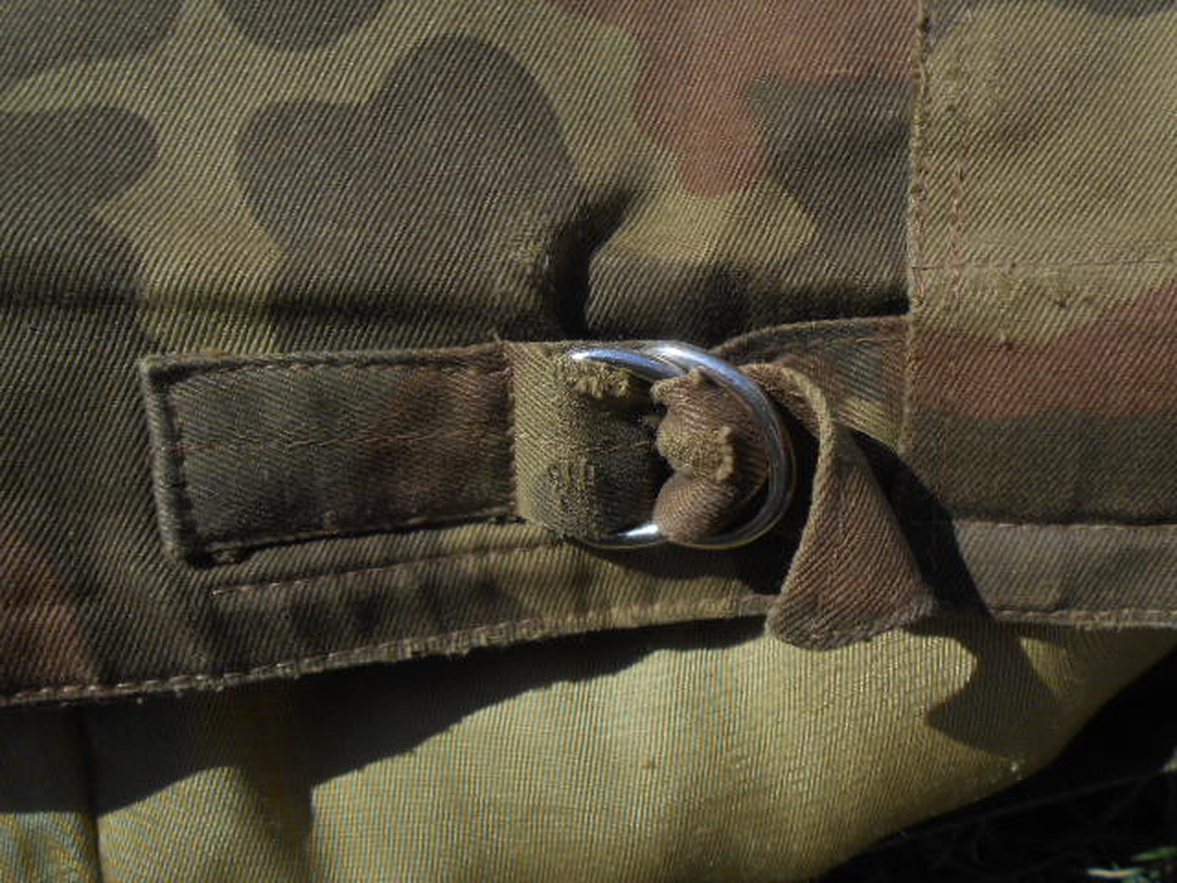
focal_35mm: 30
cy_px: 442
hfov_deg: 60.0
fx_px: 1020
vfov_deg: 46.8
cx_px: 588
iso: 80
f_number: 3.4
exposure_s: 1/1250
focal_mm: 5.1
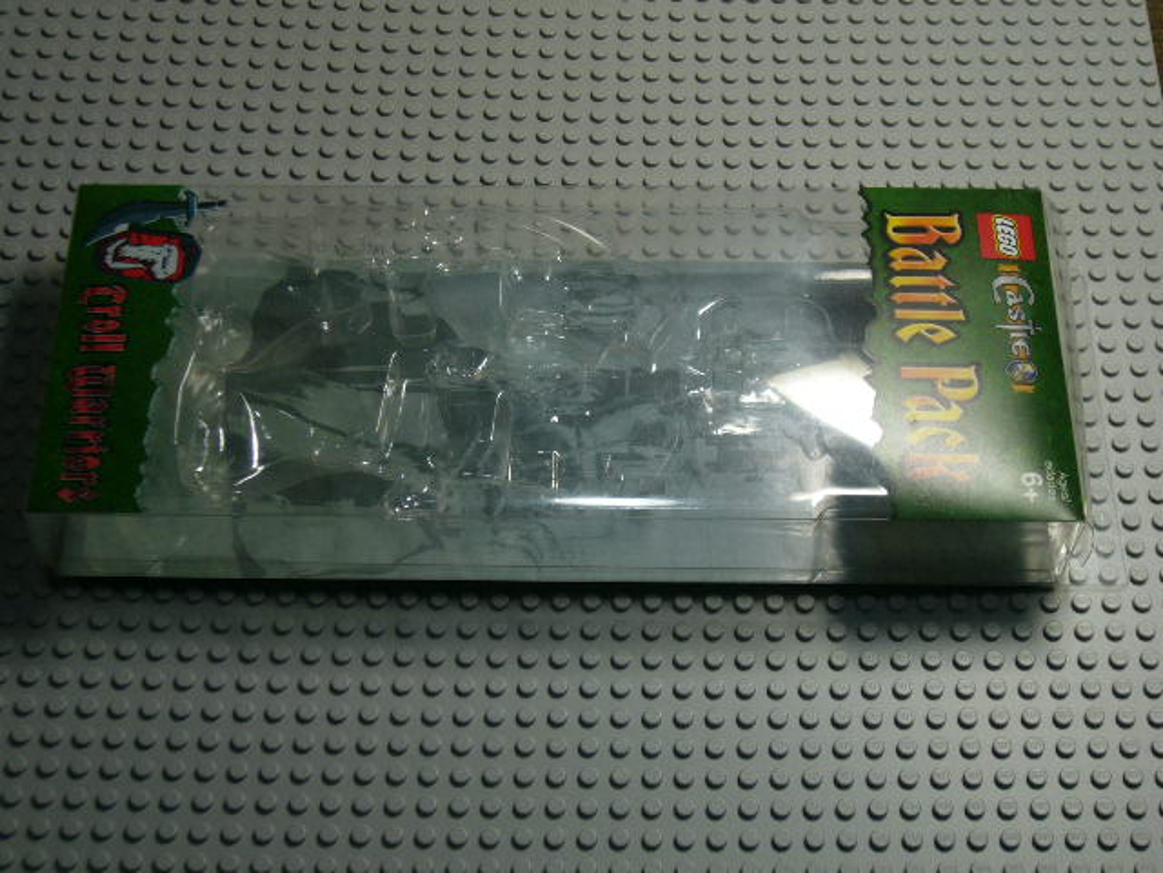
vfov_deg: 24.4
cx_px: 582
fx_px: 2016
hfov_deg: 32.2
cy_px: 436
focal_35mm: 60
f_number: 3.6
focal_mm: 9.9
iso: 80
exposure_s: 1/60
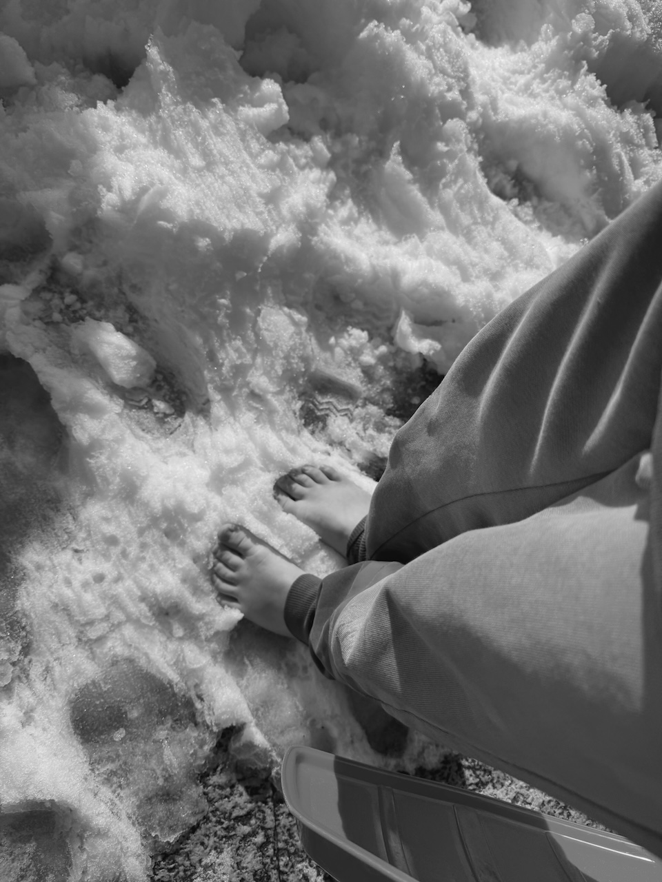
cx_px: 331
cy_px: 441
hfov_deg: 56.8
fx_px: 612
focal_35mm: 24
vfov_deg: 71.6
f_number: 1.78
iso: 80
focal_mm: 6.76
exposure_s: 1/12346
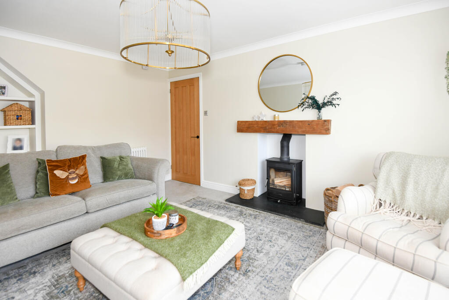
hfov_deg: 96.7
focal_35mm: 16
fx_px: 200
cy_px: 150
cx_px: 224
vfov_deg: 73.8
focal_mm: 16
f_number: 6.3
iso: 800
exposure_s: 1/100
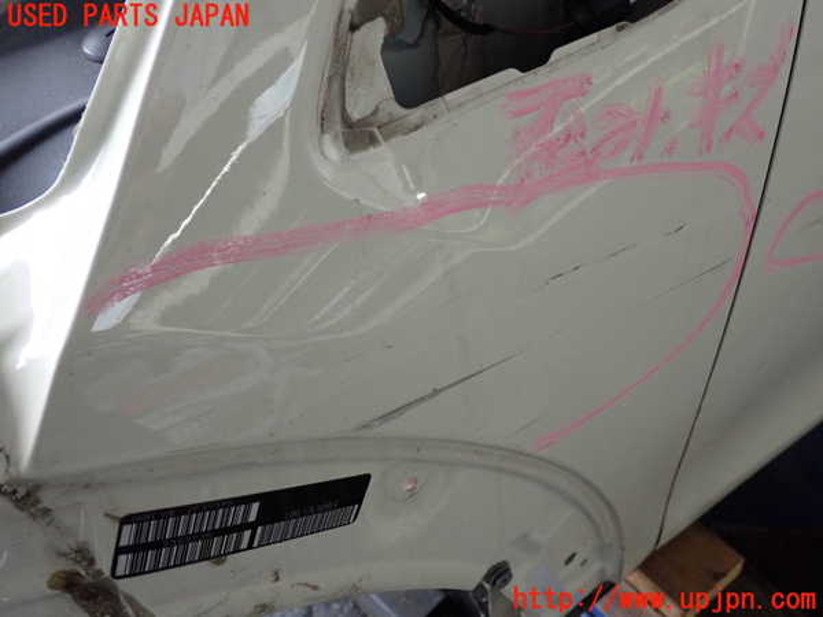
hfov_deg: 56.8
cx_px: 412
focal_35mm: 32
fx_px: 761
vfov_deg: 44.2
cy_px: 308
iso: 500
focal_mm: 5.79
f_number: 2.4
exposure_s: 1/125
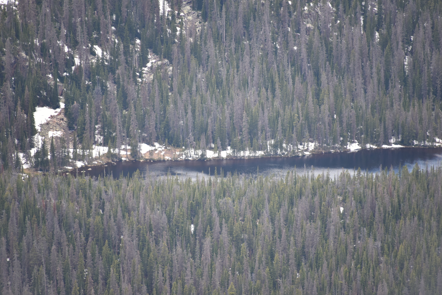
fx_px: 3684
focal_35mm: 300
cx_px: 221
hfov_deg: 6.9
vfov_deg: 4.6
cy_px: 148
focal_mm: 300
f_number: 5.6
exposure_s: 1/640
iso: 1000
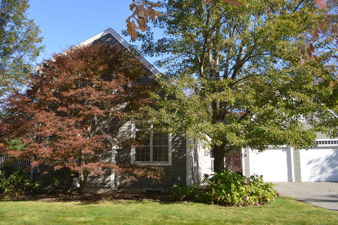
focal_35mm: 30
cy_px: 112
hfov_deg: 62.0
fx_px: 281
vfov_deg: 43.5
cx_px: 169
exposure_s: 1/200
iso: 100
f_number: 5.6
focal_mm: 20
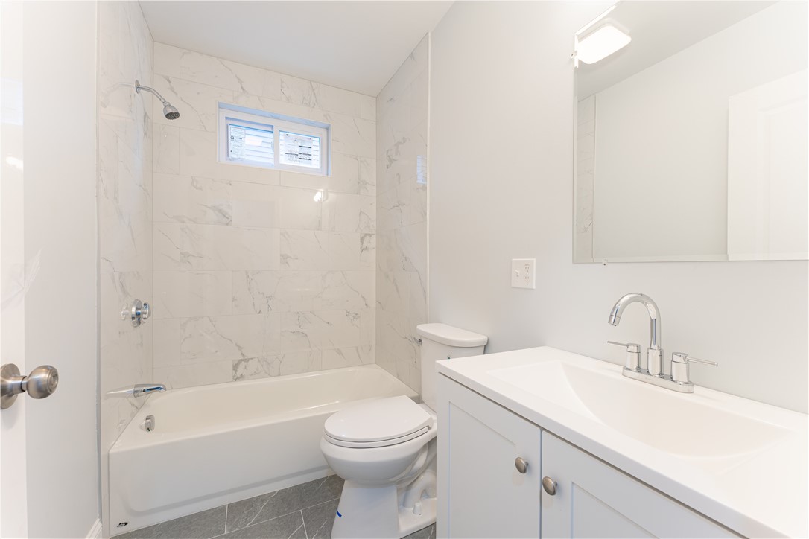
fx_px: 315
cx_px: 404
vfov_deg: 81.2
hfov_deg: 104.3
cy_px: 270
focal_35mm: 14
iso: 100
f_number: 8
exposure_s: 1/25
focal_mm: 14
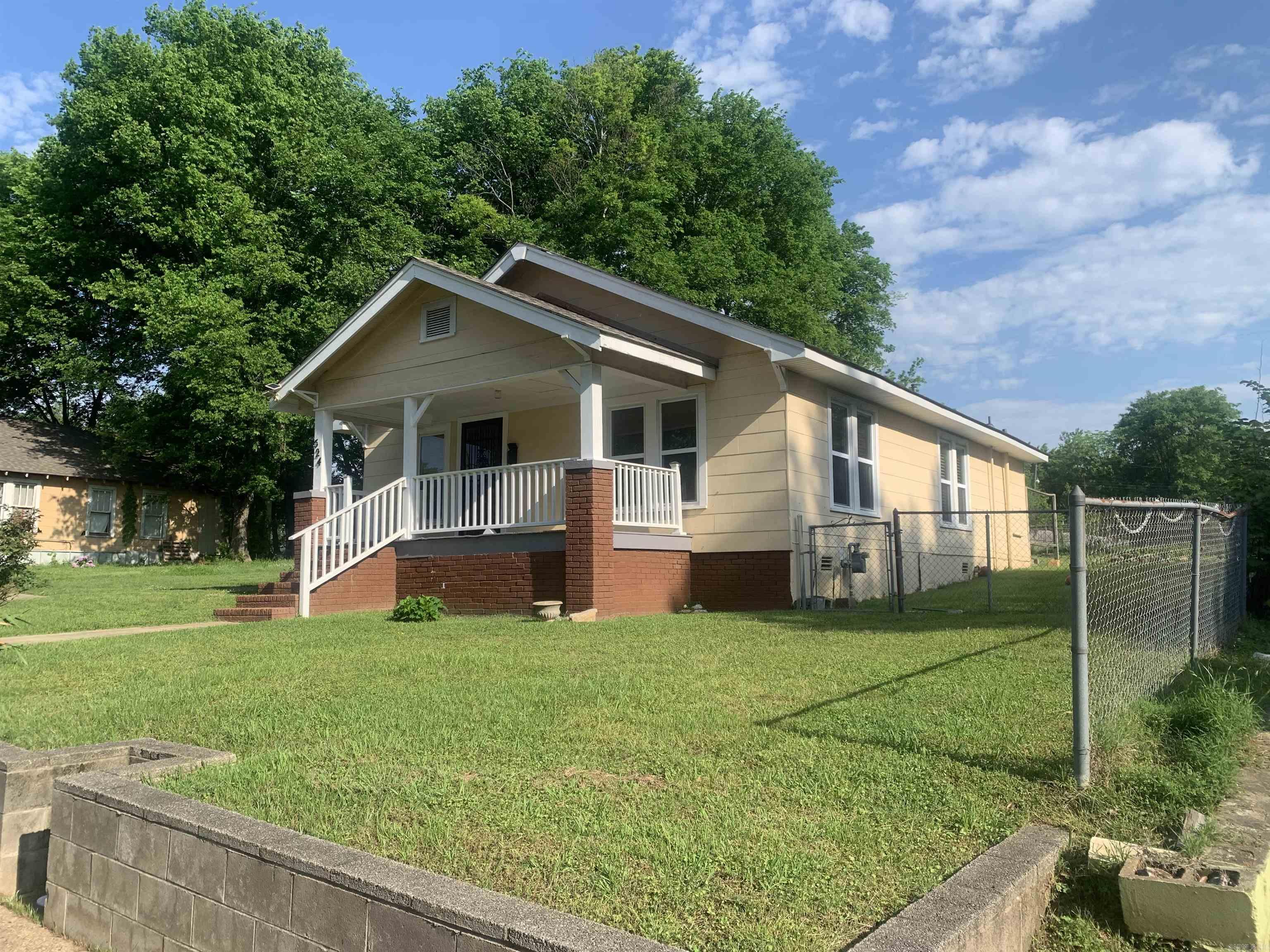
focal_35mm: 26
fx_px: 954
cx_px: 635
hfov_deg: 67.3
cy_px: 476
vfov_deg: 53.1
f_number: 1.8
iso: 25
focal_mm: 4.25
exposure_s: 1/1748
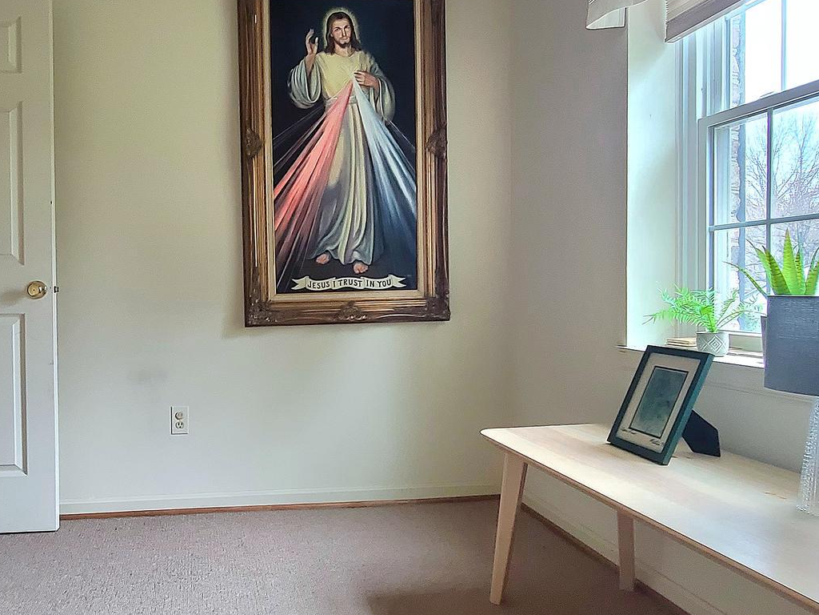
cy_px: 300
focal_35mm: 26
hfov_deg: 66.1
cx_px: 298
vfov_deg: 53.1
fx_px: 615
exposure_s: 1/60.2
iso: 400
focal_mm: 2.2
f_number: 2.2
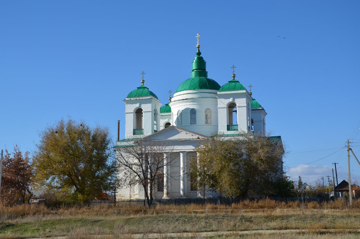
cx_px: 180
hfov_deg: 33.5
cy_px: 120
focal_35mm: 60
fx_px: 599
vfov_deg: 22.5
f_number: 9
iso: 100
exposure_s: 1/320
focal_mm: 40
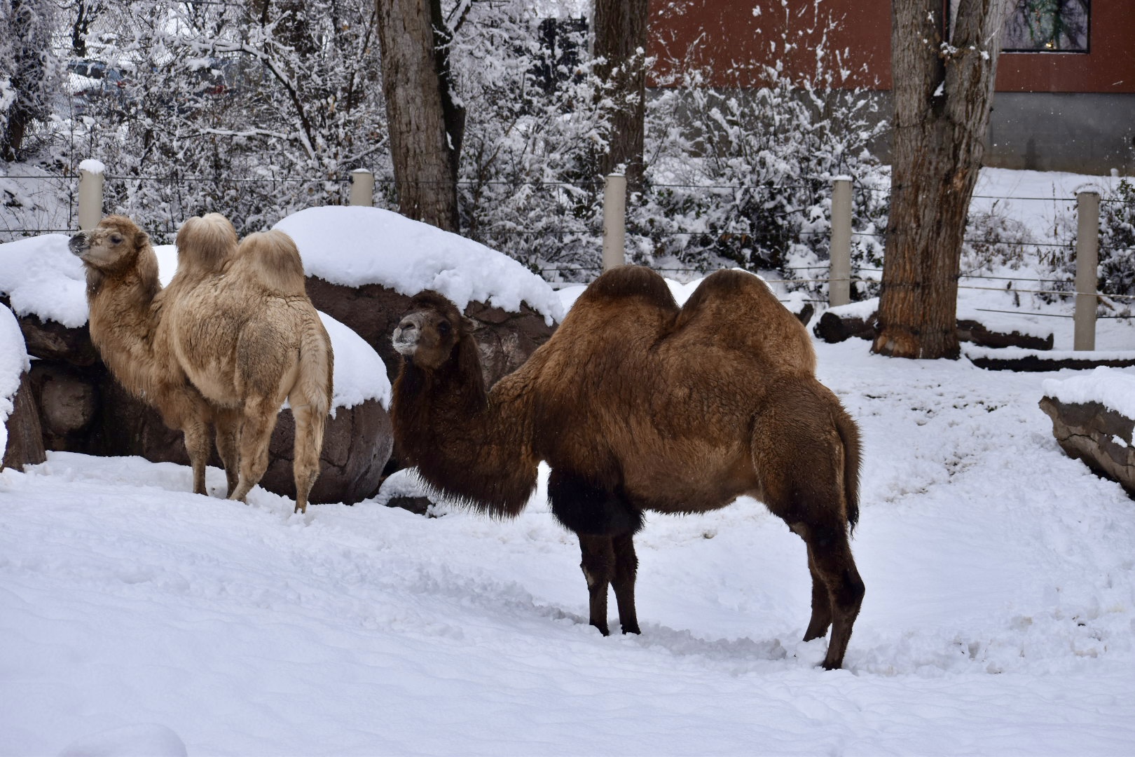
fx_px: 3310
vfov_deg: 13.0
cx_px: 568
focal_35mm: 105
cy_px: 378
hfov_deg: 19.5
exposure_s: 1/500
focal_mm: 70
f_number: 5.6
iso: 360
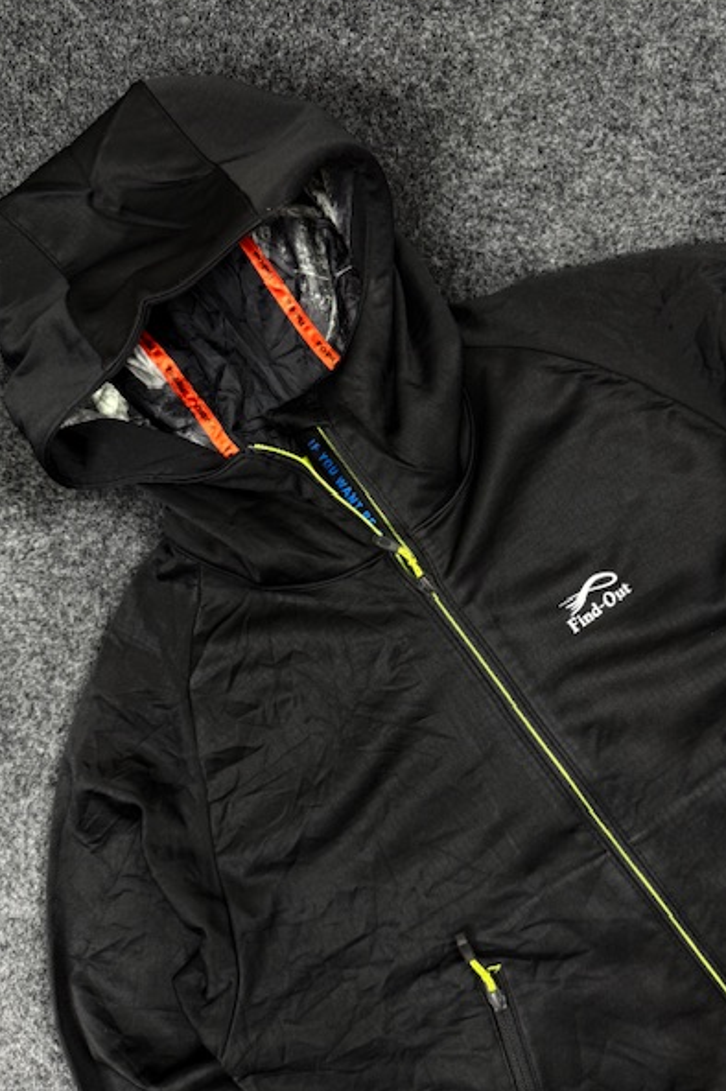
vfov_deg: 67.4
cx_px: 398
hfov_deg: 47.8
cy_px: 562
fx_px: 818
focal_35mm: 27
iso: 200
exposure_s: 1/50
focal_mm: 6.76
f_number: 1.78
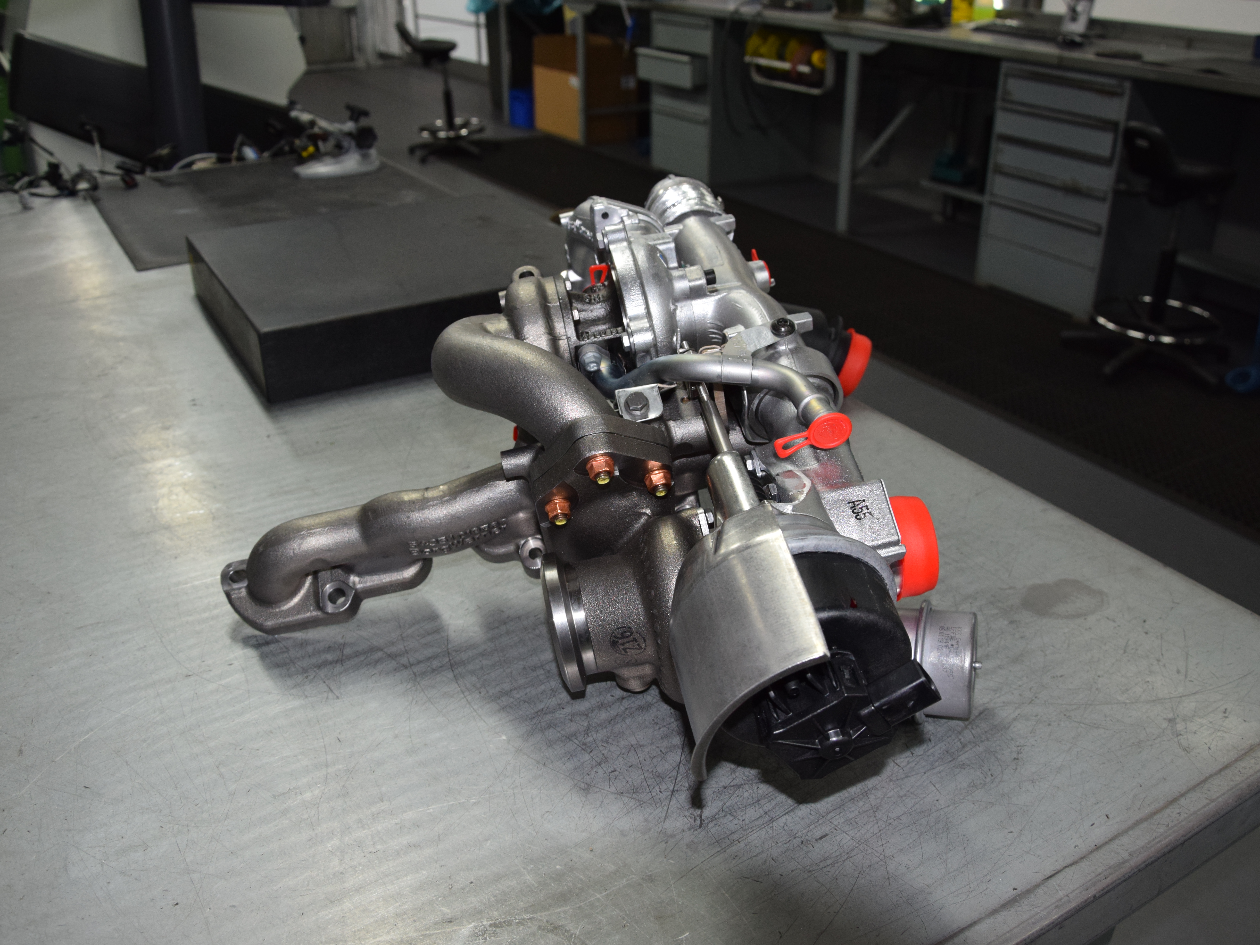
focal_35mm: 30
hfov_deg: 59.9
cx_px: 658
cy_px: 480
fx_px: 1092
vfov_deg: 46.8
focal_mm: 18
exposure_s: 1/100
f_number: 5
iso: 800
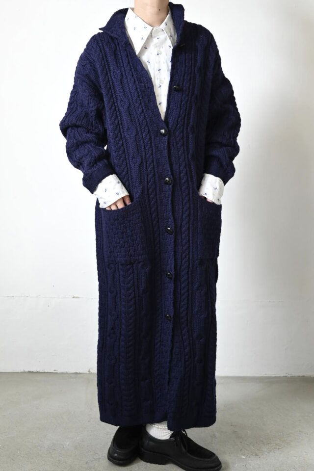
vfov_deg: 48.5
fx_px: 523
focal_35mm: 40
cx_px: 157
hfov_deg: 33.4
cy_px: 236
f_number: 5
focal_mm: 40
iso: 2000
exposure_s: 1/100
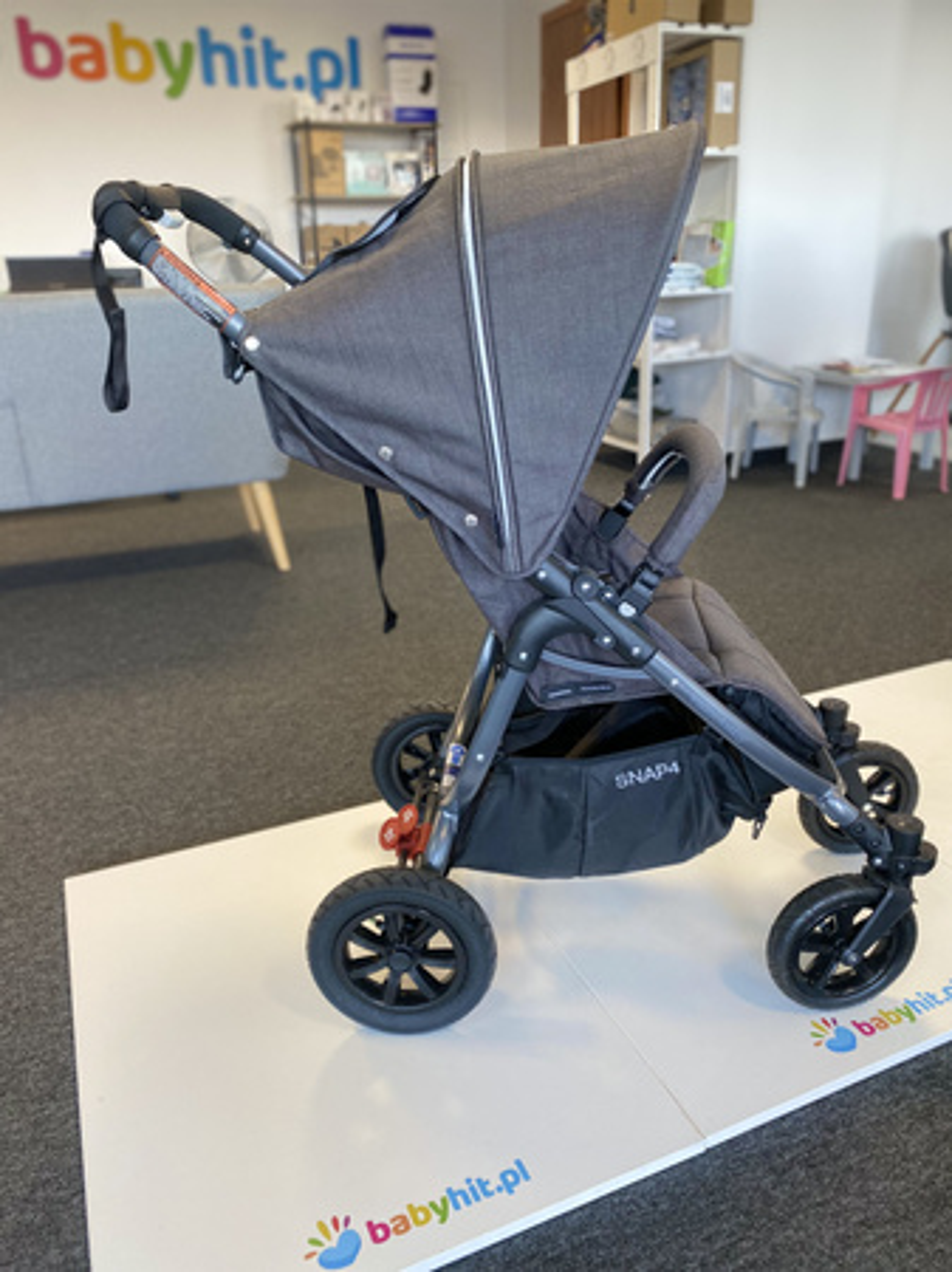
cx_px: 476
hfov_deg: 53.0
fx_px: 954
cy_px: 636
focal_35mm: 26
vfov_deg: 67.3
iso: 80
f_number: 1.8
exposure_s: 1/50
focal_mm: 4.25
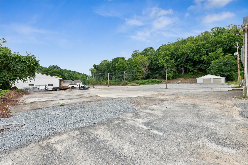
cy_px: 82
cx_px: 124
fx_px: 96
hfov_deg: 104.2
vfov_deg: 81.2
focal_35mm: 14
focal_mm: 14
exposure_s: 1/10
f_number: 11
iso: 50
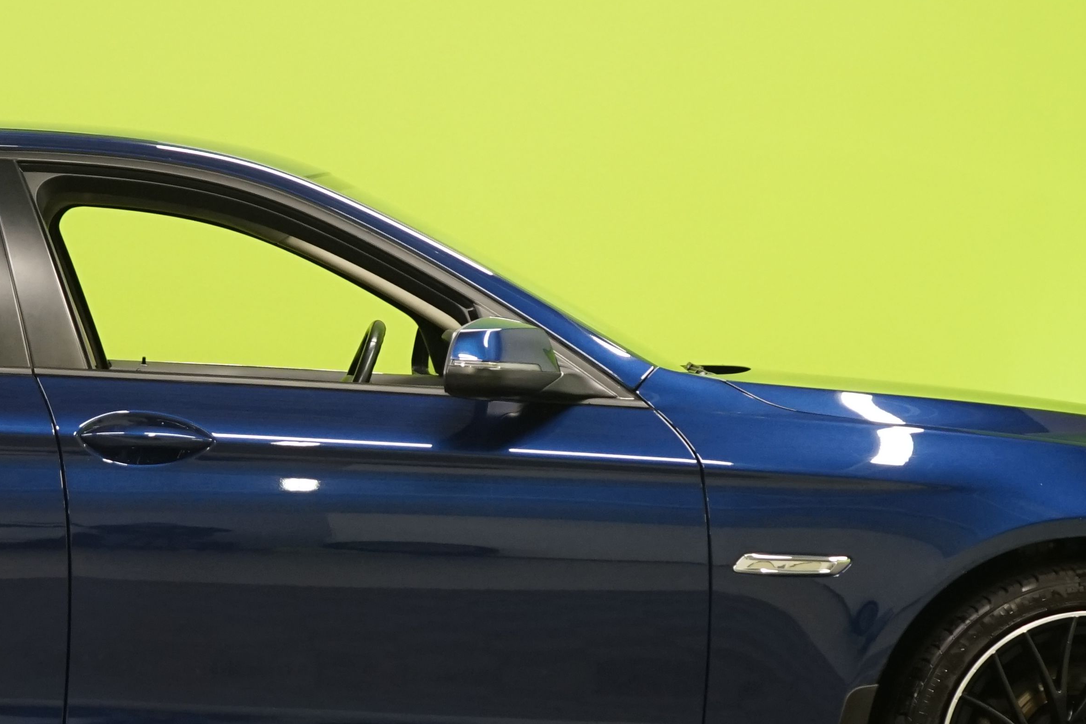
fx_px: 4313
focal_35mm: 143
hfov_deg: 14.2
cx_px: 146
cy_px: 468
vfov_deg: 9.6
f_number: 5
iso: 1250
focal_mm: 56
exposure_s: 1/50
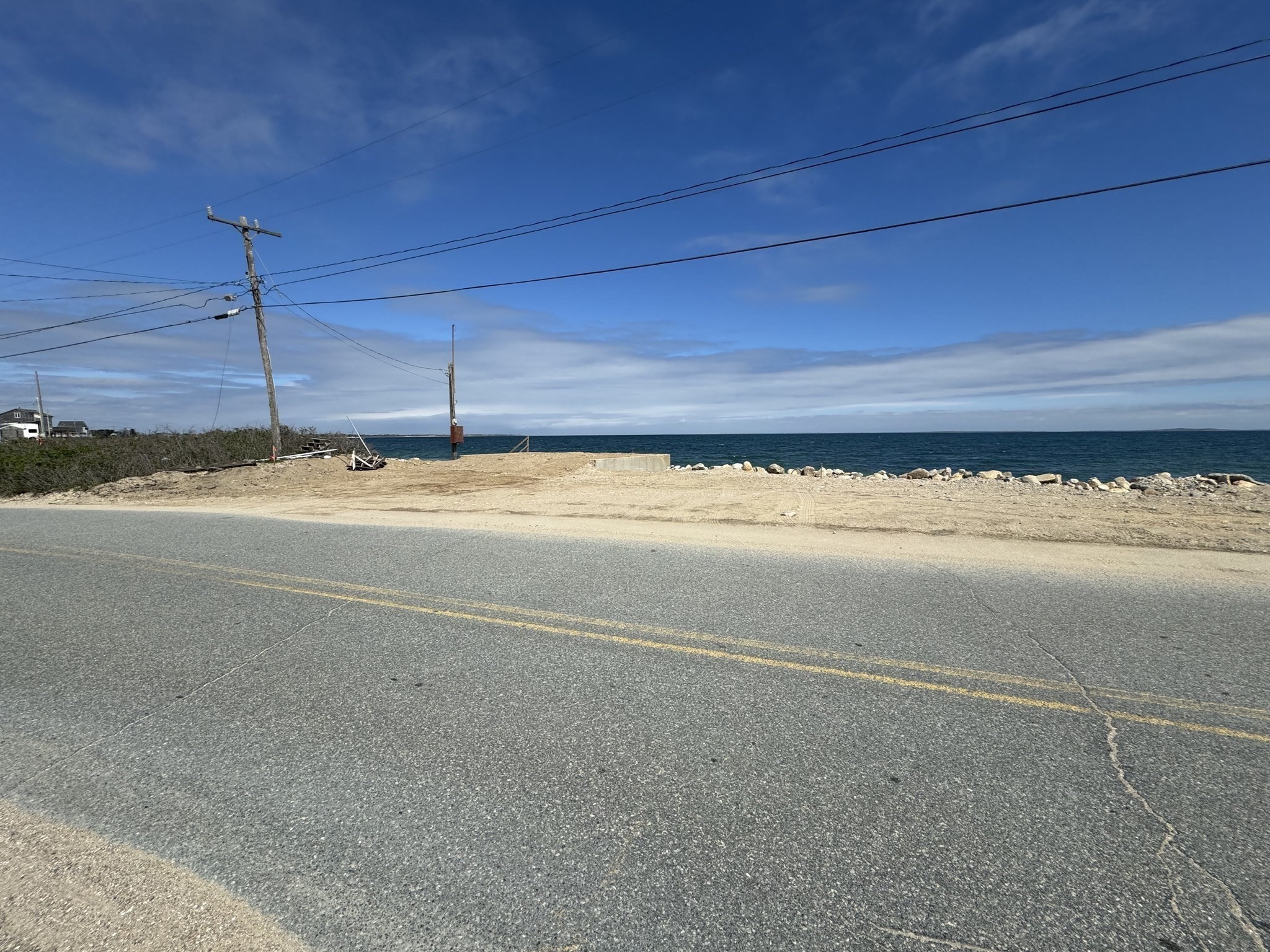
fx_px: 514
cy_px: 476
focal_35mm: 14
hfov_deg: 102.1
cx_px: 635
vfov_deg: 85.7
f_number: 2.2
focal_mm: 2.22
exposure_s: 1/4926
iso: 50
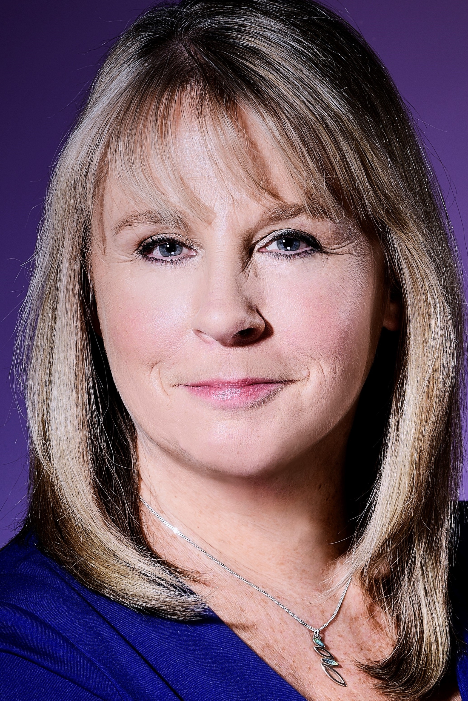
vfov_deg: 19.5
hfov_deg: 13.0
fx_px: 2046
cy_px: 350
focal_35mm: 105
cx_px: 234
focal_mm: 105
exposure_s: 1/160
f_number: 9
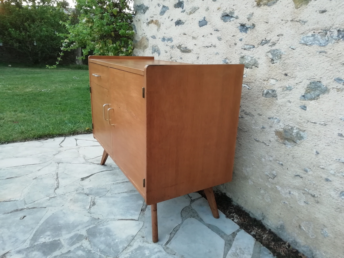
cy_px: 129
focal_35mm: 26
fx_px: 258
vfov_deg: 53.1
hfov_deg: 67.3
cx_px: 172
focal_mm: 3.46
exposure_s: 1/120
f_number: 2.2
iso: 80
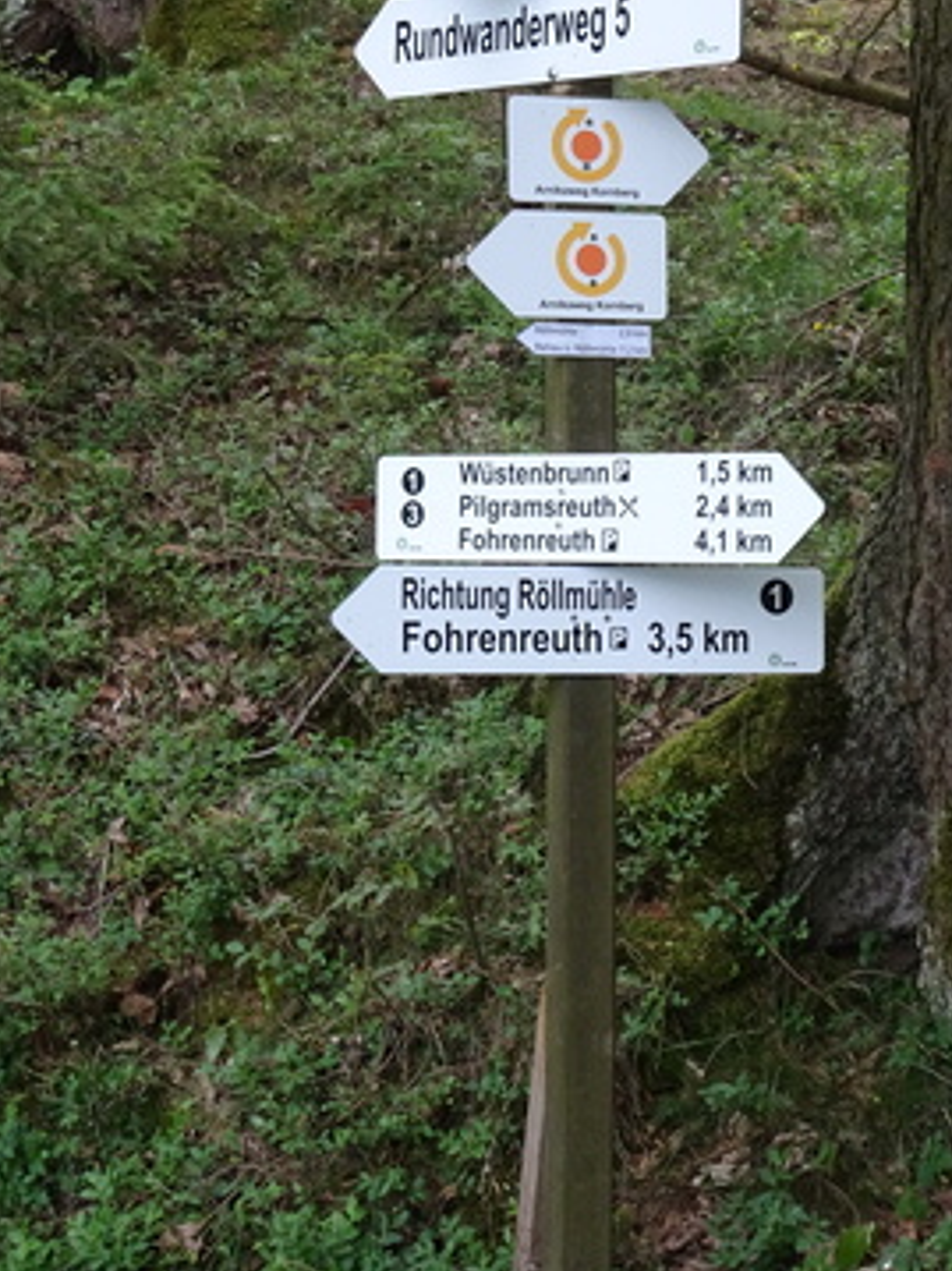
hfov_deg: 16.9
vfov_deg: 22.5
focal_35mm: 87
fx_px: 3192
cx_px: 648
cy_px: 492
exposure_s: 1/60
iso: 160
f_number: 4.5
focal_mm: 8.84
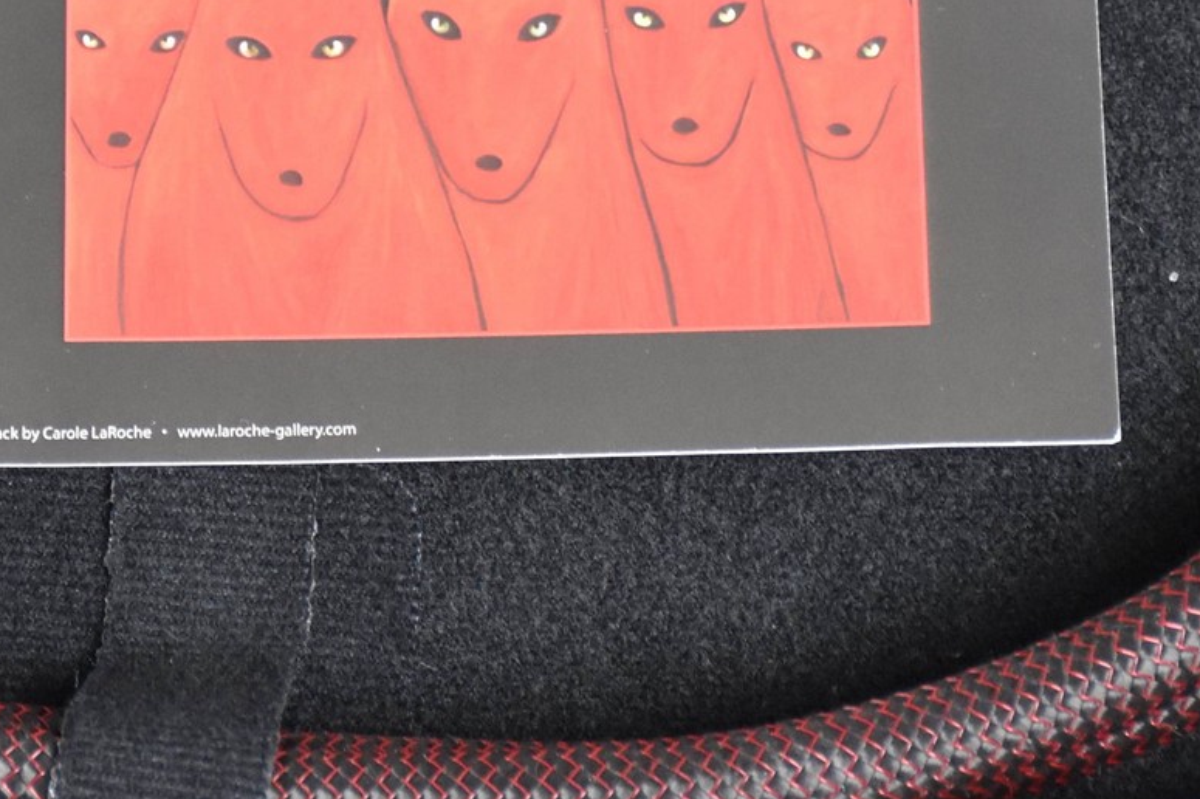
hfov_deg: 8.0
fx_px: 8596
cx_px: 267
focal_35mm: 258
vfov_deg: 5.3
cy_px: -115
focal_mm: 56
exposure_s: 1/60
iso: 1400
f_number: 4.8
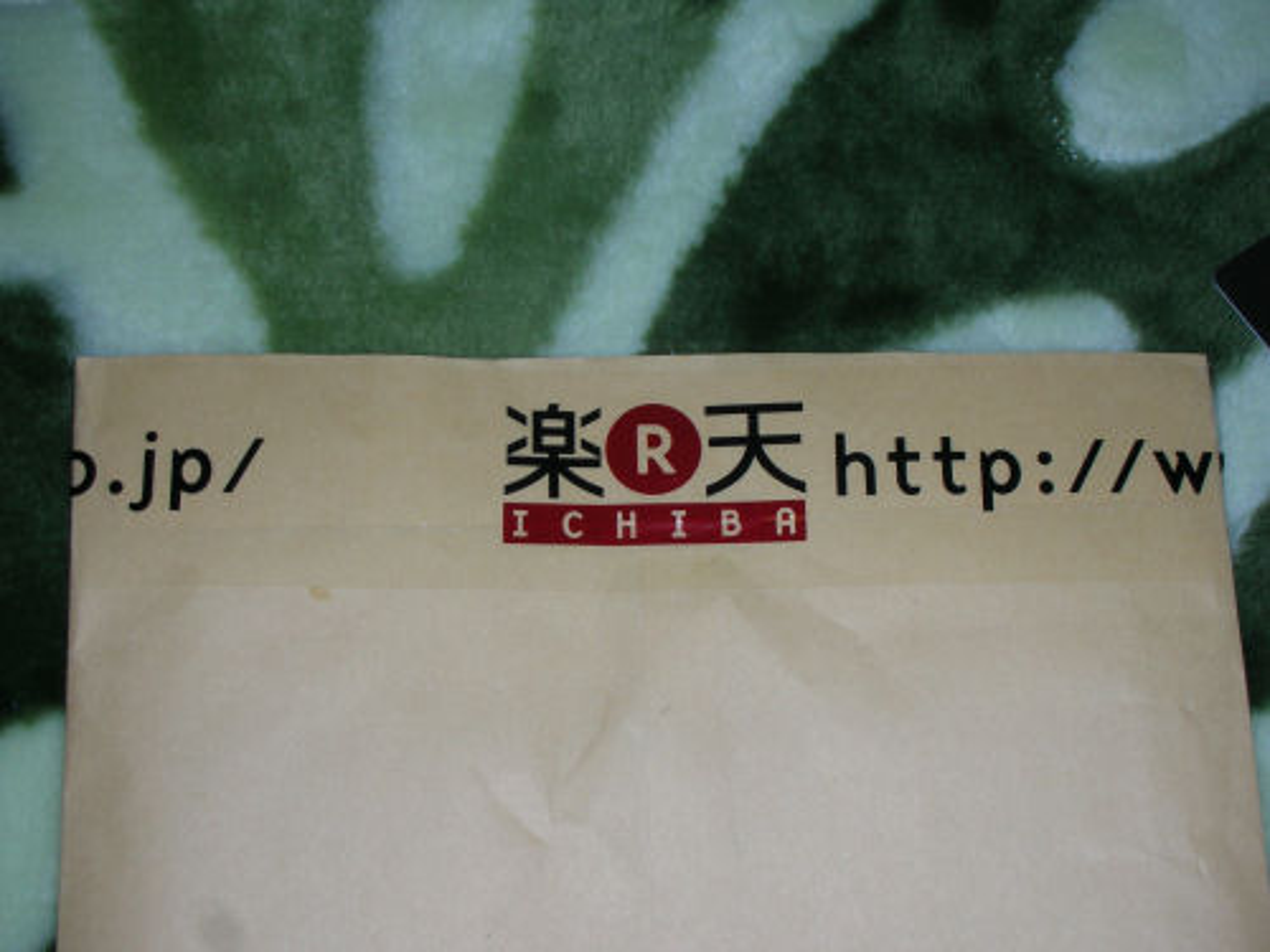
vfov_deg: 24.0
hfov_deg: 31.7
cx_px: 635
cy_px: 476
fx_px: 2238
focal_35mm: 61
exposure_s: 1/120
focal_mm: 10.1
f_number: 4
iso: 50
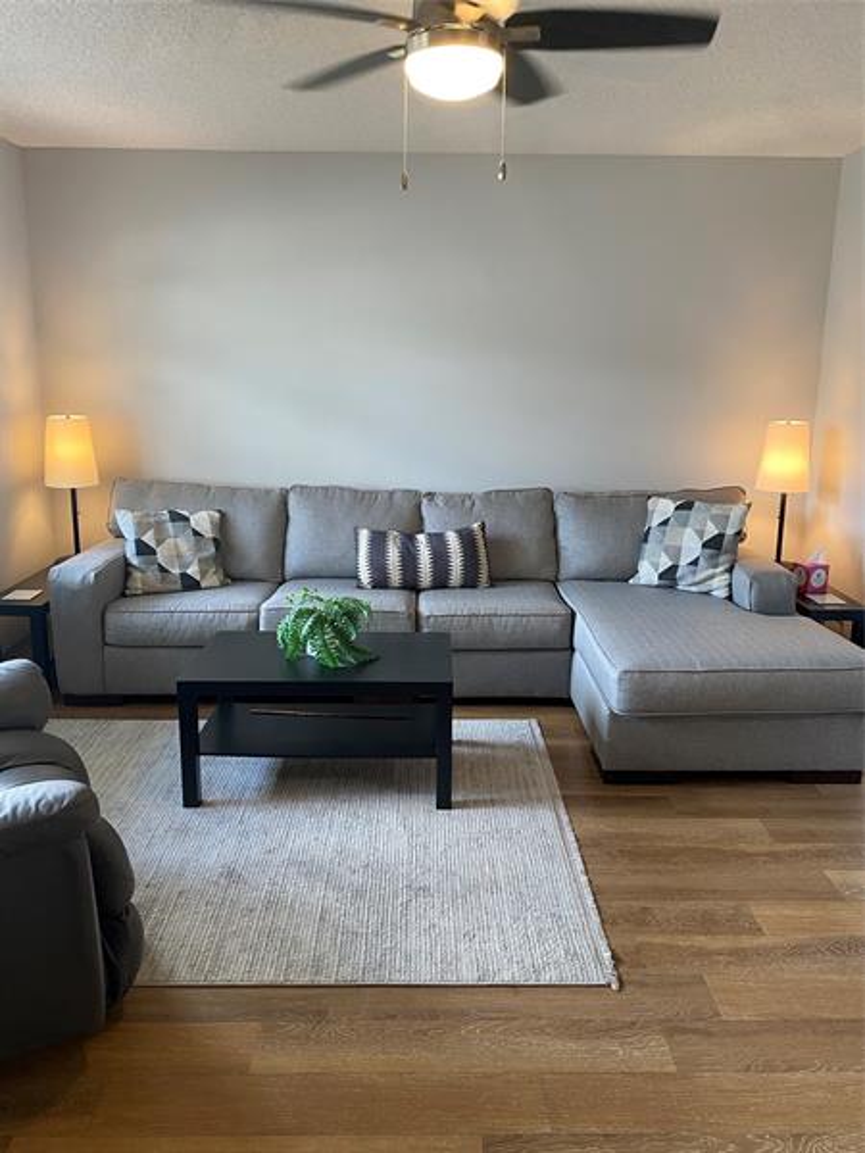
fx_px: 866
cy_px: 576
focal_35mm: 26
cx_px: 432
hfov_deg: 53.1
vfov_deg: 67.3
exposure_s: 1/60
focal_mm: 4.25
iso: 125
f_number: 1.8
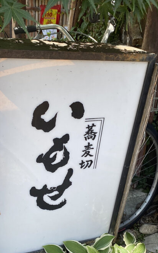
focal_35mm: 43
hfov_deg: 29.7
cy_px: 167
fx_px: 296
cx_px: 58
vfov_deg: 45.6
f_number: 1.8
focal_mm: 4.25
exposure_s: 1/510
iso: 32
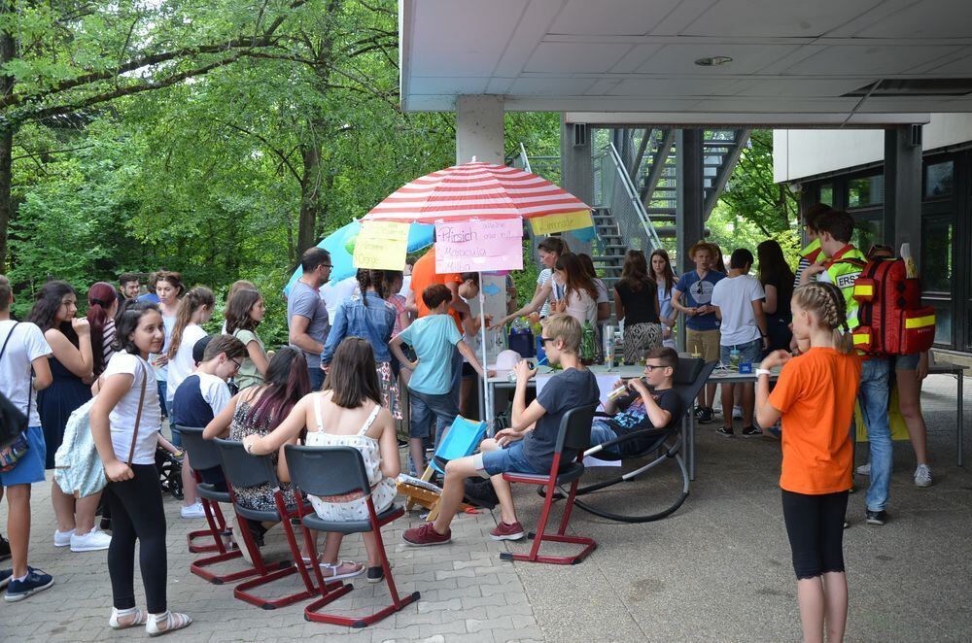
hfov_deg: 53.2
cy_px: 322
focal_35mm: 36
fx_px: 970
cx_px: 486
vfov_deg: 36.7
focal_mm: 24
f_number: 5.6
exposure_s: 1/125
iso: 320
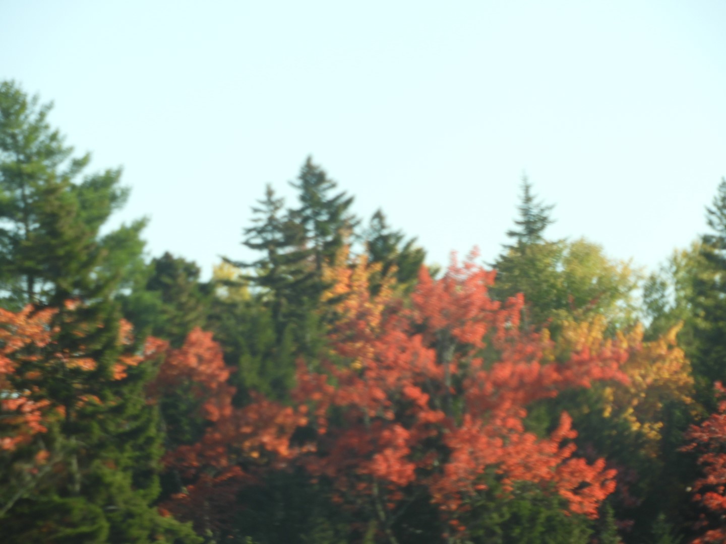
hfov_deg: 5.5
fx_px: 7550
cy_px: 272
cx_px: 363
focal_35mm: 360
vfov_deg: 4.1
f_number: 5.6
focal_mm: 64.5
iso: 100
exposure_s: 1/160
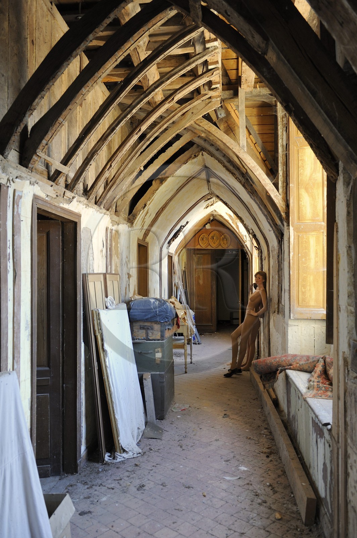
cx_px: 178
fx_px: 432
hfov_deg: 44.9
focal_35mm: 29
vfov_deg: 63.7
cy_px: 269
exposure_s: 1/60
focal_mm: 29
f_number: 5
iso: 800
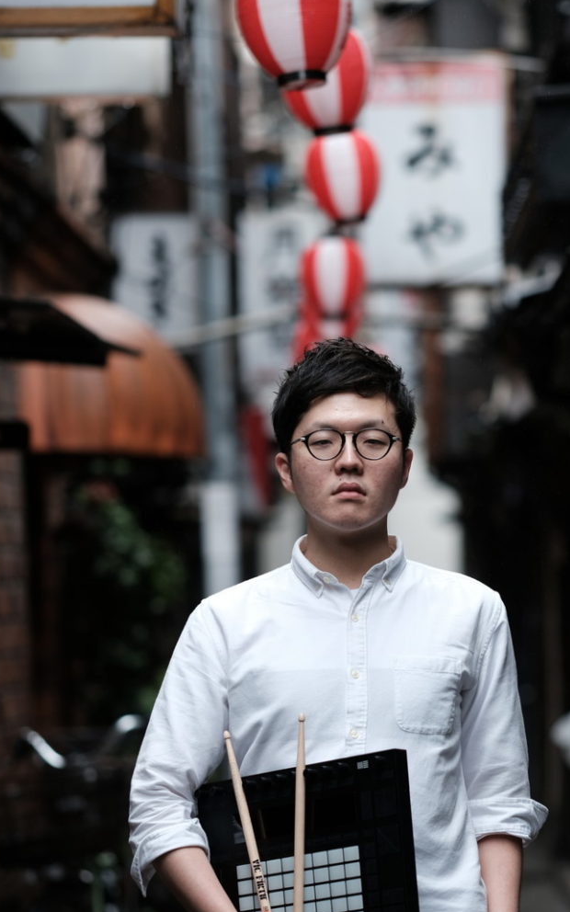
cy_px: 520
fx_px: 3977
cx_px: 315
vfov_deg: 13.1
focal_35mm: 160
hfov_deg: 8.2
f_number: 2
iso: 200
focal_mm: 90
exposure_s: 1/500
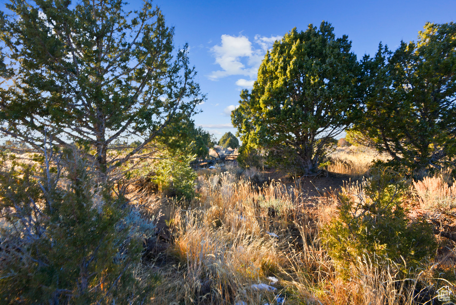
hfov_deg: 96.7
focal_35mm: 16
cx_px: 228
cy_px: 152
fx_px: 203
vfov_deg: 73.8
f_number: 14
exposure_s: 1/25
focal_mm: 16
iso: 100
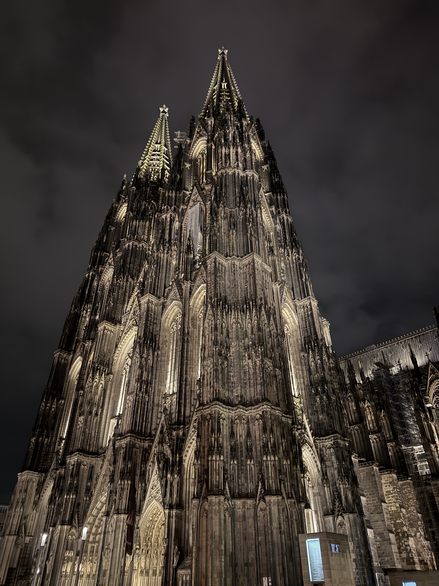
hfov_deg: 56.8
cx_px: 220
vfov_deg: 71.6
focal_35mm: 24
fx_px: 406
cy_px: 293
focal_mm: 6.76
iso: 1000
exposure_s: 1/10
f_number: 1.78
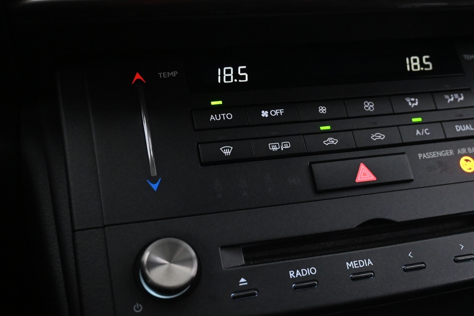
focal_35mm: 46
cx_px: 286
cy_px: 185
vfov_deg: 29.4
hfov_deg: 42.8
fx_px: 601
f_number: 4.2
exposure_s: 1/40
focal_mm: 23
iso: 4500
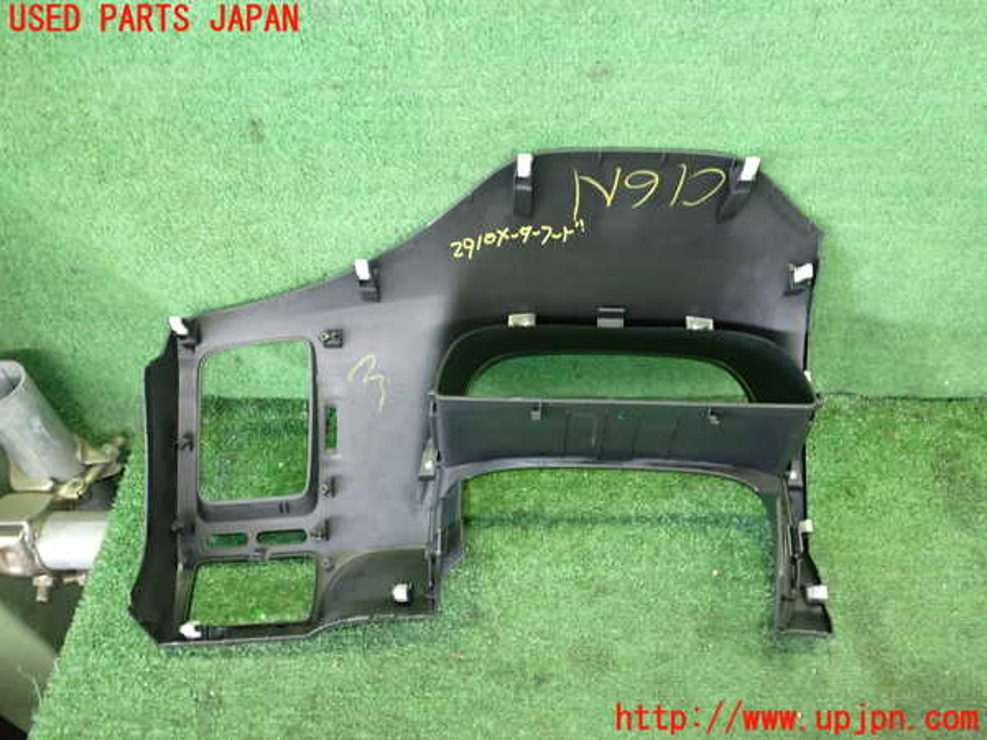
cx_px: 494
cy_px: 370
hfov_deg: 60.0
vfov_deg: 46.8
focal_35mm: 30
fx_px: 855
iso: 800
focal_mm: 5.4
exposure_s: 1/30
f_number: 2.3
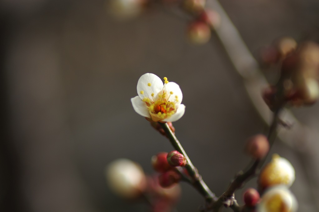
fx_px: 1194
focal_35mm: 135
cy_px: 106
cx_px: 160
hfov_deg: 15.2
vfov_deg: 10.1
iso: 100
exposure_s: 1/320
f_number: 2.8
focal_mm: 90
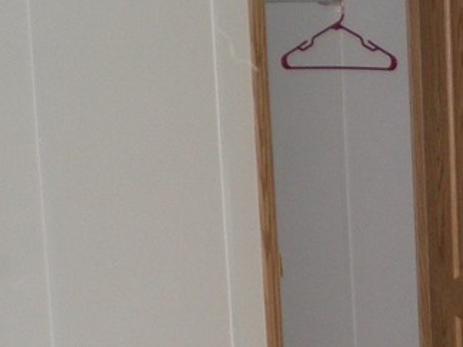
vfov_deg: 12.1
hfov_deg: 15.8
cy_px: 418
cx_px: 546
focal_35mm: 120
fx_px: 1605
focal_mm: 6.3
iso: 195
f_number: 3.1
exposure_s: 1/60
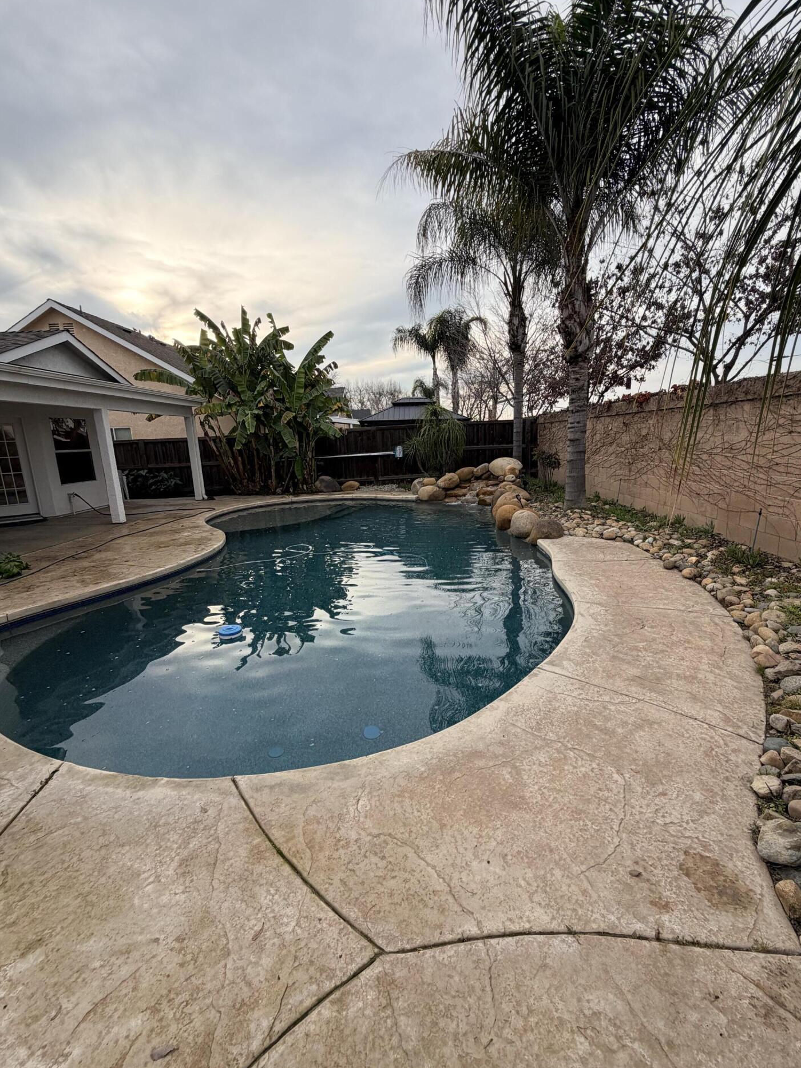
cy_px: 537
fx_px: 463
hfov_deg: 81.6
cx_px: 429
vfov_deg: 98.2
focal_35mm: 15
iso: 50
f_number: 2.2
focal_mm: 2.22
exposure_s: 1/502
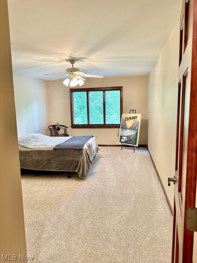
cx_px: 98
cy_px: 132
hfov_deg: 56.8
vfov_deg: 71.6
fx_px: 182
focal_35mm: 24
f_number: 1.78
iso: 250
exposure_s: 1/60
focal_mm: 6.86
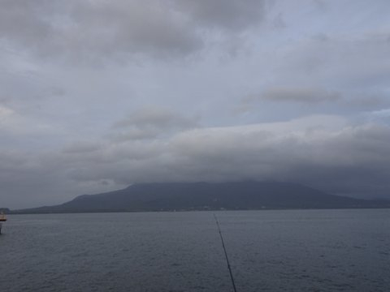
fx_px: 394
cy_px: 146
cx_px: 195
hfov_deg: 52.6
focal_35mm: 35
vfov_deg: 40.7
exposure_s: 1/40
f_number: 4
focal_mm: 5.98
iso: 80
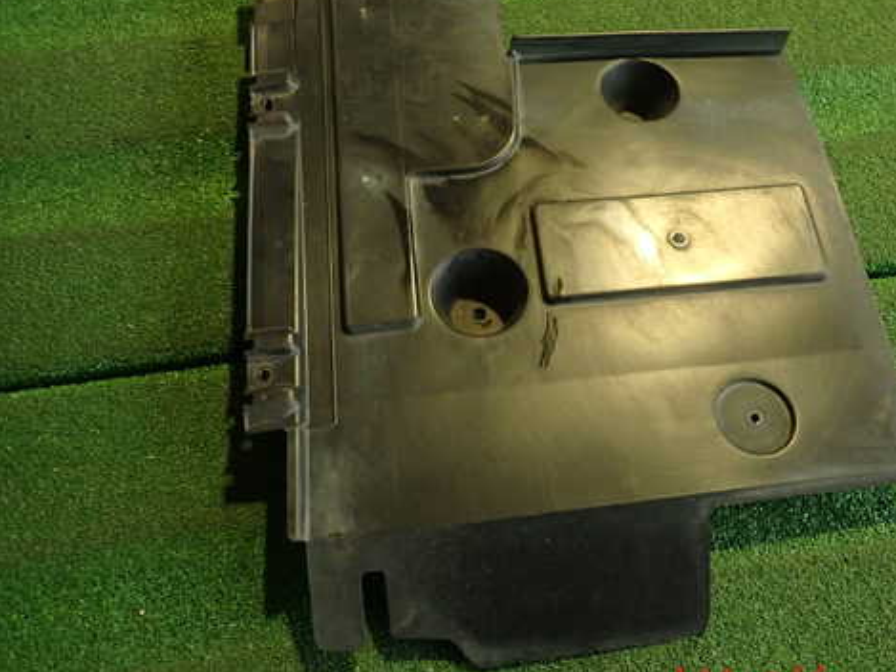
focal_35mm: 32
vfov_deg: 44.0
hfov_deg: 56.4
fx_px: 828
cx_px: 535
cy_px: 281
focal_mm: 4.5
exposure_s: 1/30
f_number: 2
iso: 400
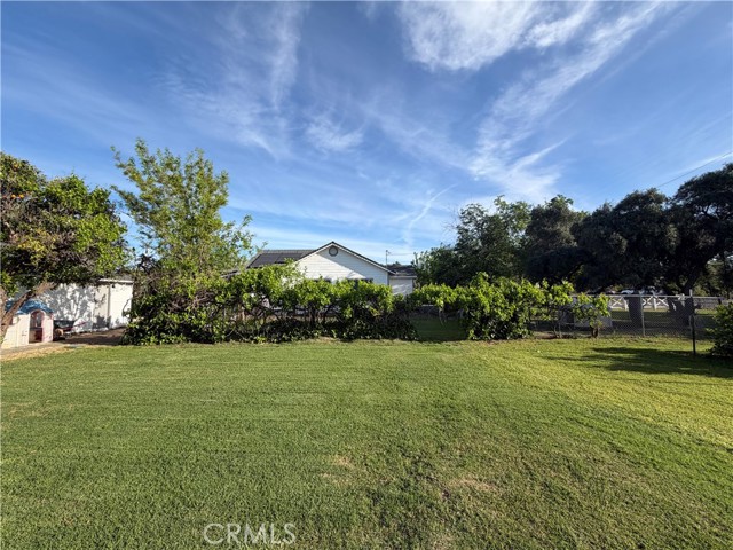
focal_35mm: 14
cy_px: 275
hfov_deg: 102.1
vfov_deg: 85.7
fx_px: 296
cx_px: 366
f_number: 2.2
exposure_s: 1/770
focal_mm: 2.22
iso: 32
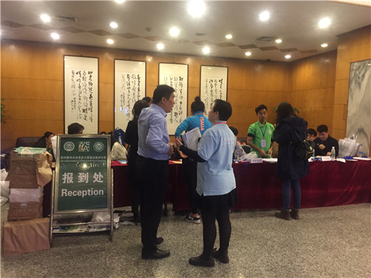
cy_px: 139
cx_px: 186
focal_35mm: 29
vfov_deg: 48.2
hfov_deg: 61.7
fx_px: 311
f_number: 2.2
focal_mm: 4.15
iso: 250
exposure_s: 1/17
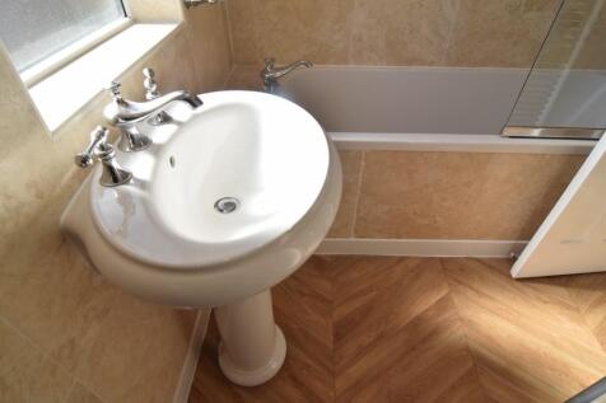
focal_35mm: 18
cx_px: 303
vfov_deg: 67.3
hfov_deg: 90.0
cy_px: 202
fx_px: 303
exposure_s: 1/250
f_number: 9
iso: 400
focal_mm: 12
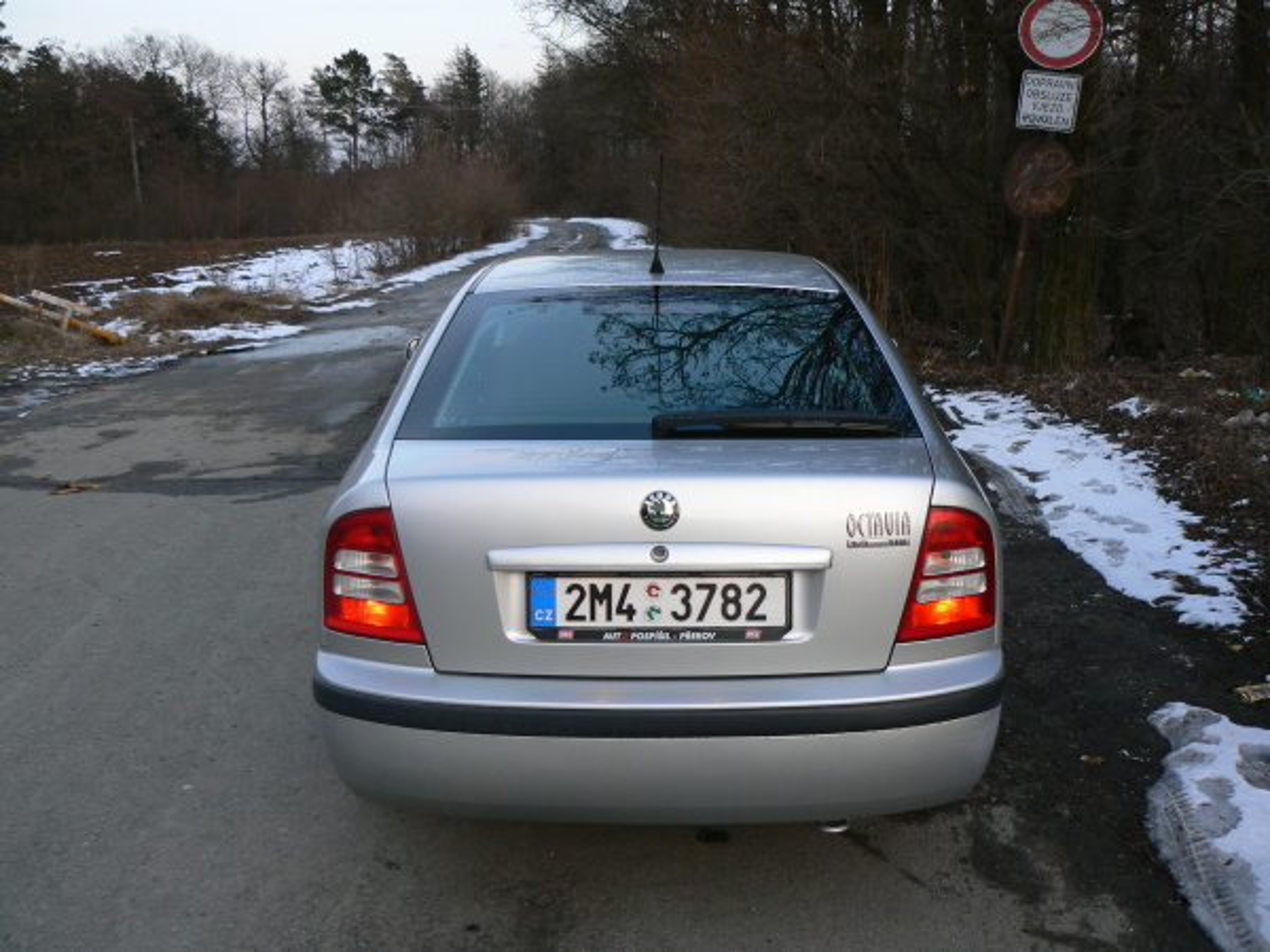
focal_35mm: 36
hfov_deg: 51.4
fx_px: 1321
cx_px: 635
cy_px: 476
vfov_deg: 39.7
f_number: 2.8
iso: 80
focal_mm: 6
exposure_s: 1/50
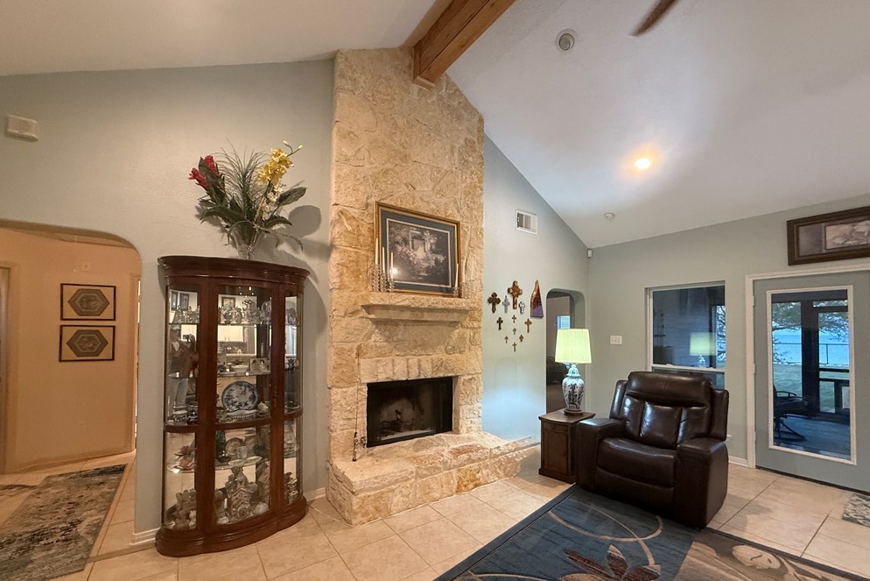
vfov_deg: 77.1
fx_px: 363
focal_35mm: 15
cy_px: 322
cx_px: 437
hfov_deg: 100.4
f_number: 2.2
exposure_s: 1/60
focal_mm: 2.22
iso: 500
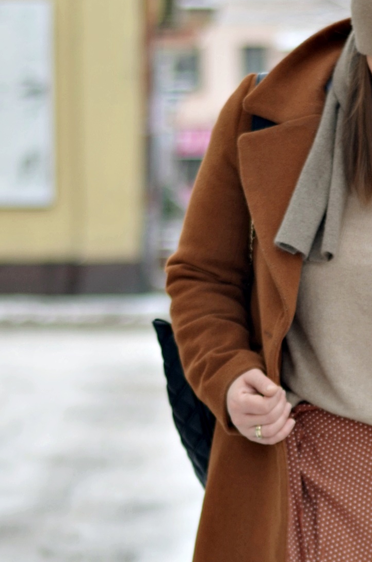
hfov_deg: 6.5
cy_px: 458
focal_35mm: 208
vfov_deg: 9.9
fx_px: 3239
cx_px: 383
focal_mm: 50
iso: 100
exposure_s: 1/320
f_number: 1.8
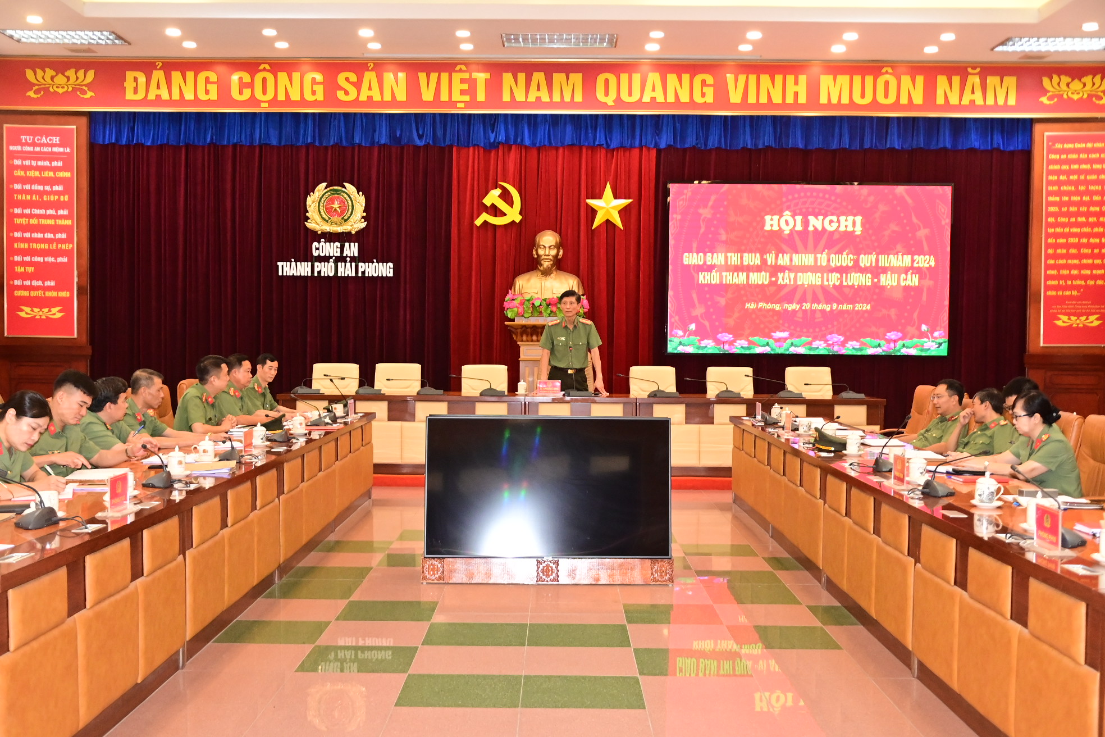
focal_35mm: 39
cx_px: 552
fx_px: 1197
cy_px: 368
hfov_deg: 49.6
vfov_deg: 34.2
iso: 3200
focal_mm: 26
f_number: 4
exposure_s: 1/200
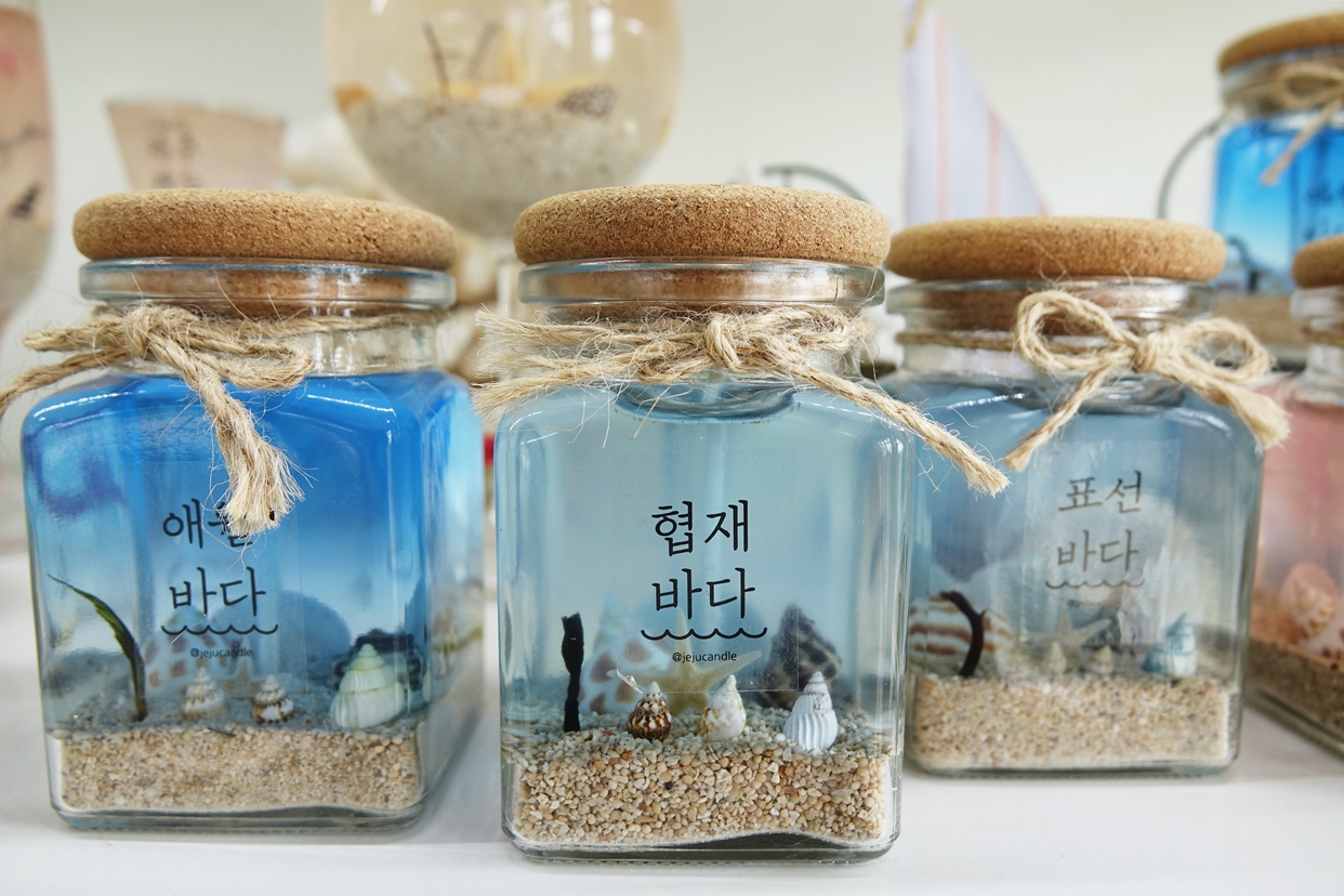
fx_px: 896
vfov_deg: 53.1
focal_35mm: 24
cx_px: 672
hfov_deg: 73.7
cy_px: 448
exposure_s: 1/125
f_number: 2.8
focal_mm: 8.81
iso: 100
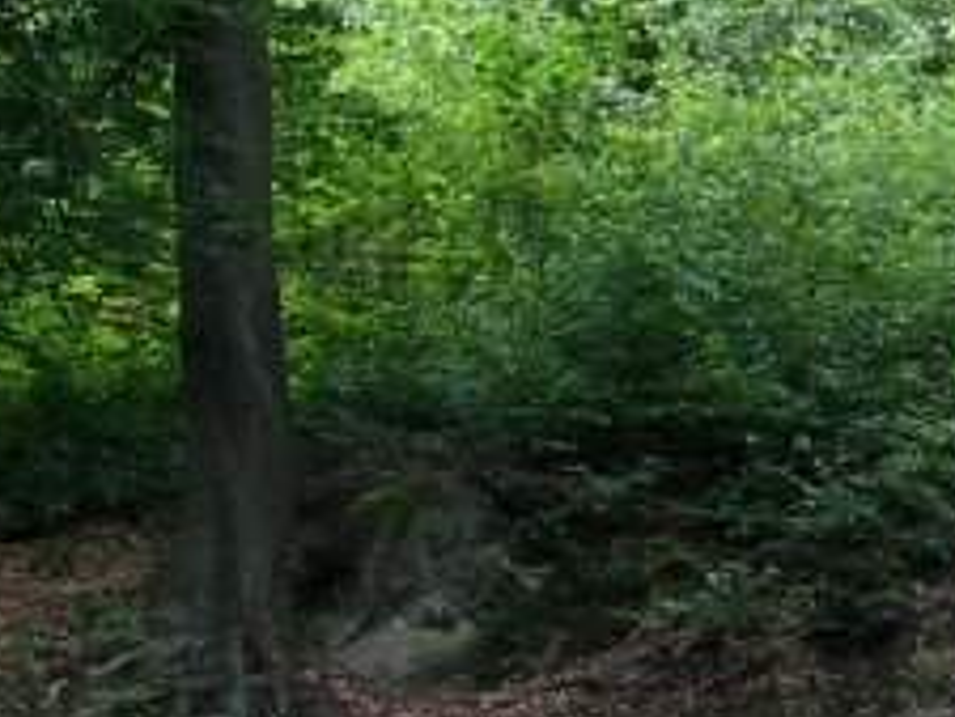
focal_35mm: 188
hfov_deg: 10.1
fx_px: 5189
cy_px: -513
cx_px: 1494
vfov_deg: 7.7
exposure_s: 1/125
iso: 100
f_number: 4.5
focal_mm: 11.4
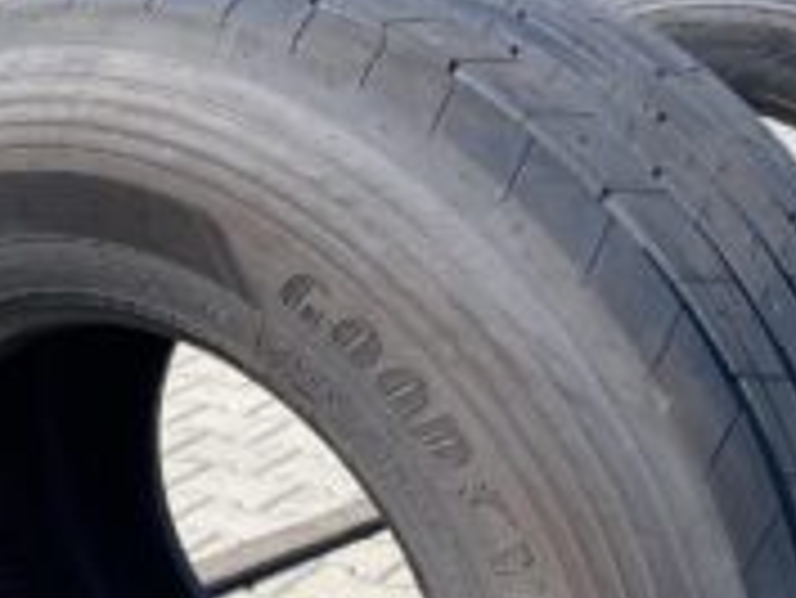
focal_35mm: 63
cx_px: 202
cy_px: 605
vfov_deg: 22.4
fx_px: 1450
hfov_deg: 30.2
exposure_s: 1/1218
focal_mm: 4.25
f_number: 1.8
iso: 32
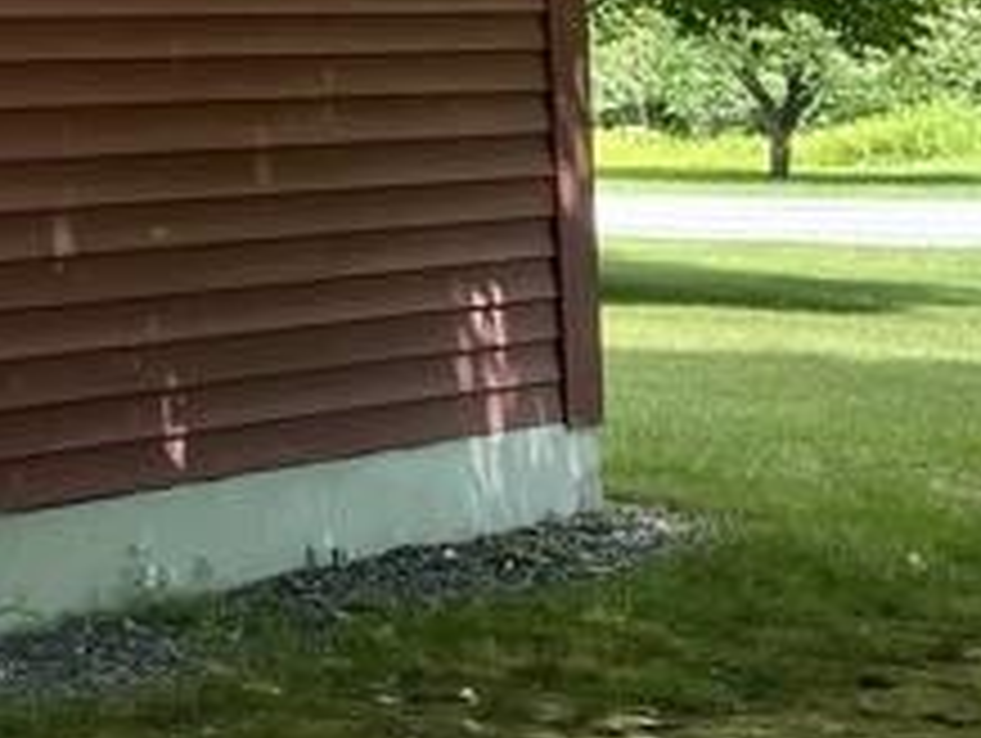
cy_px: -68
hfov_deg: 14.0
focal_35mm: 122
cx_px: -873
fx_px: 3461
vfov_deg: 12.0
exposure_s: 1/786
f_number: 1.6
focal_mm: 5.1
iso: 32
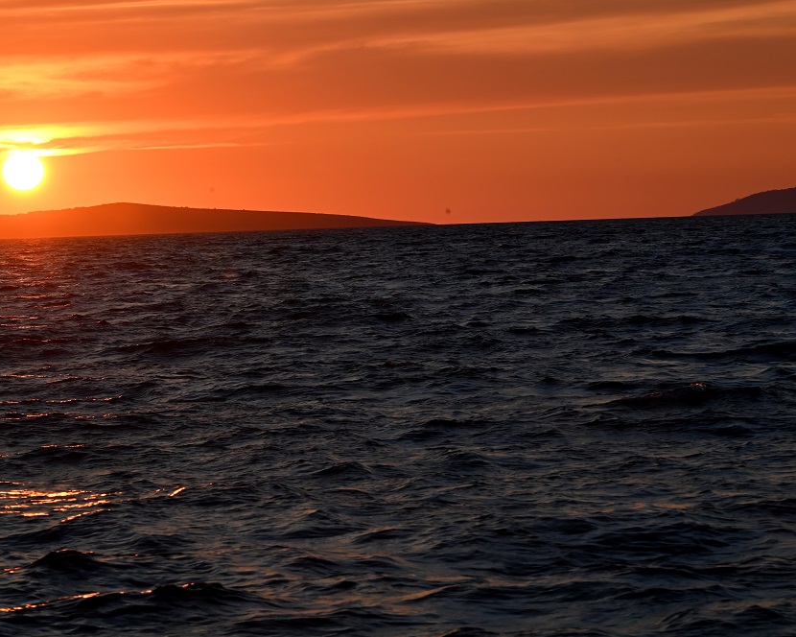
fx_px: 3864
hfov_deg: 11.8
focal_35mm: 164
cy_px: 319
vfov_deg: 9.4
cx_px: 357
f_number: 16
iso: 250
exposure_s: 1/160
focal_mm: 145
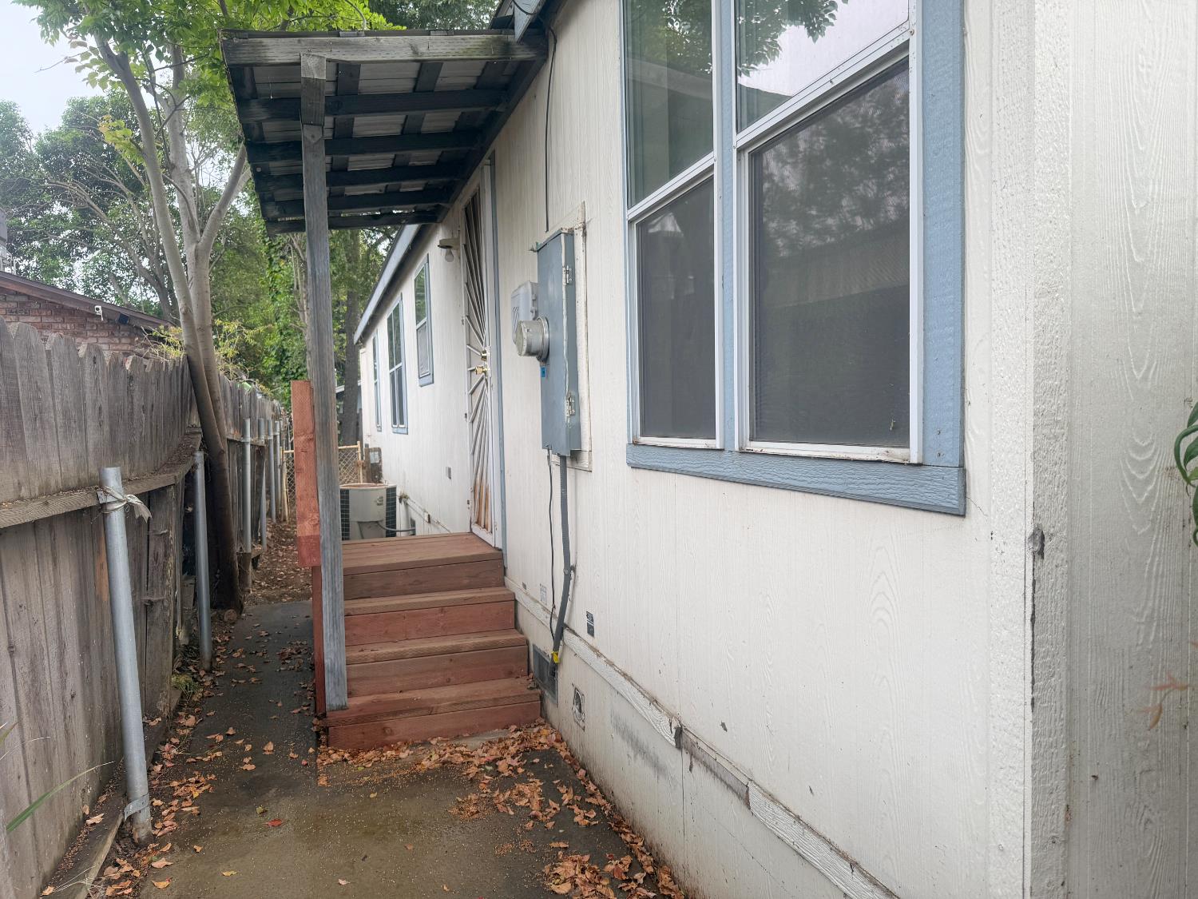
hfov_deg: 71.6
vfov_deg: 56.8
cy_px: 450
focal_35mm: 24
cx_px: 599
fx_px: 831
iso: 64
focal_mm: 6.76
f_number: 1.78
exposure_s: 1/154
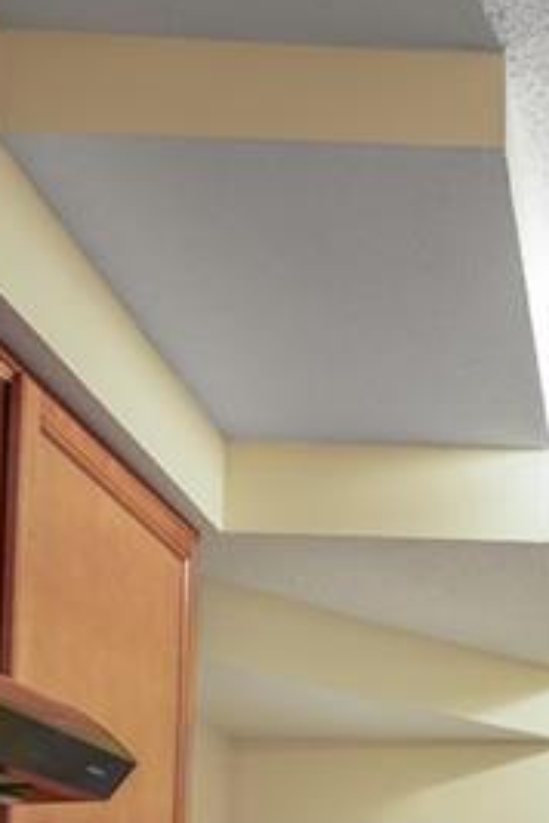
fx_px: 1052
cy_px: 971
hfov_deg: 25.4
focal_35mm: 46
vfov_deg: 34.7
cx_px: 703
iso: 100
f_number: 4
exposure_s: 1/1.67
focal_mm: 16
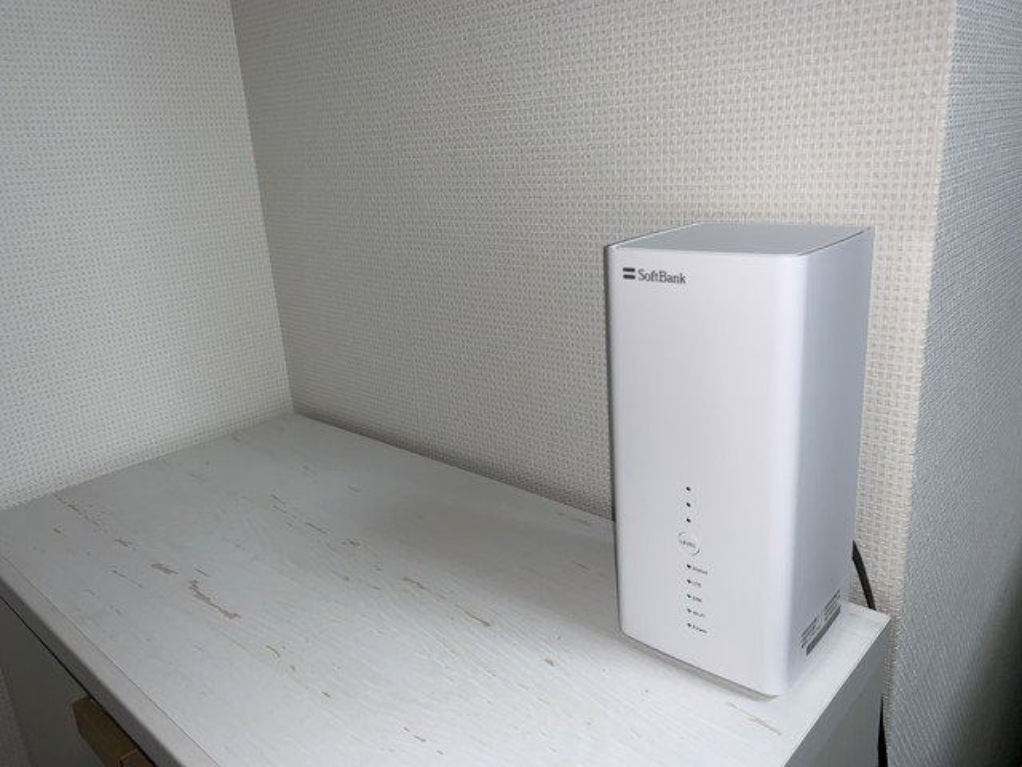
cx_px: 511
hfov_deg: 67.3
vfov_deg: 53.1
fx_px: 768
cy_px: 384
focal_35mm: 26
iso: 25
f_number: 1.8
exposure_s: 1/45
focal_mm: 4.2
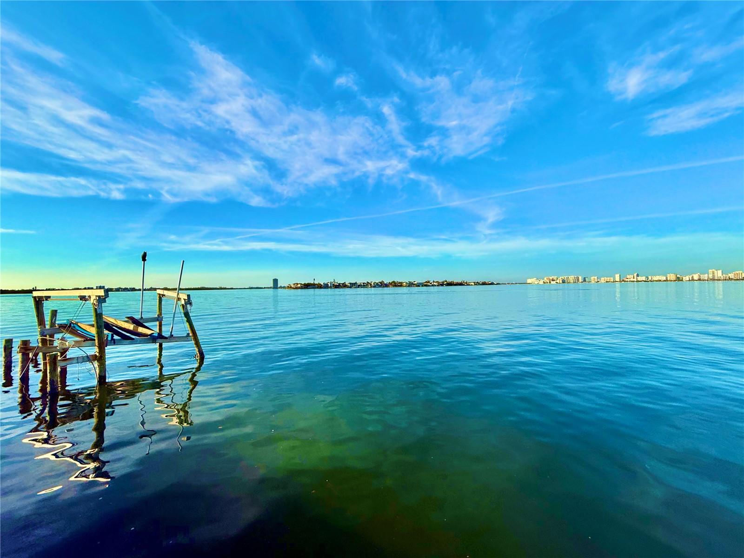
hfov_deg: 102.1
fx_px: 301
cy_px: 279
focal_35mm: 14
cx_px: 372
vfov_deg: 85.7
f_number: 2.2
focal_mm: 2.22
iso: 50
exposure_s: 1/2024
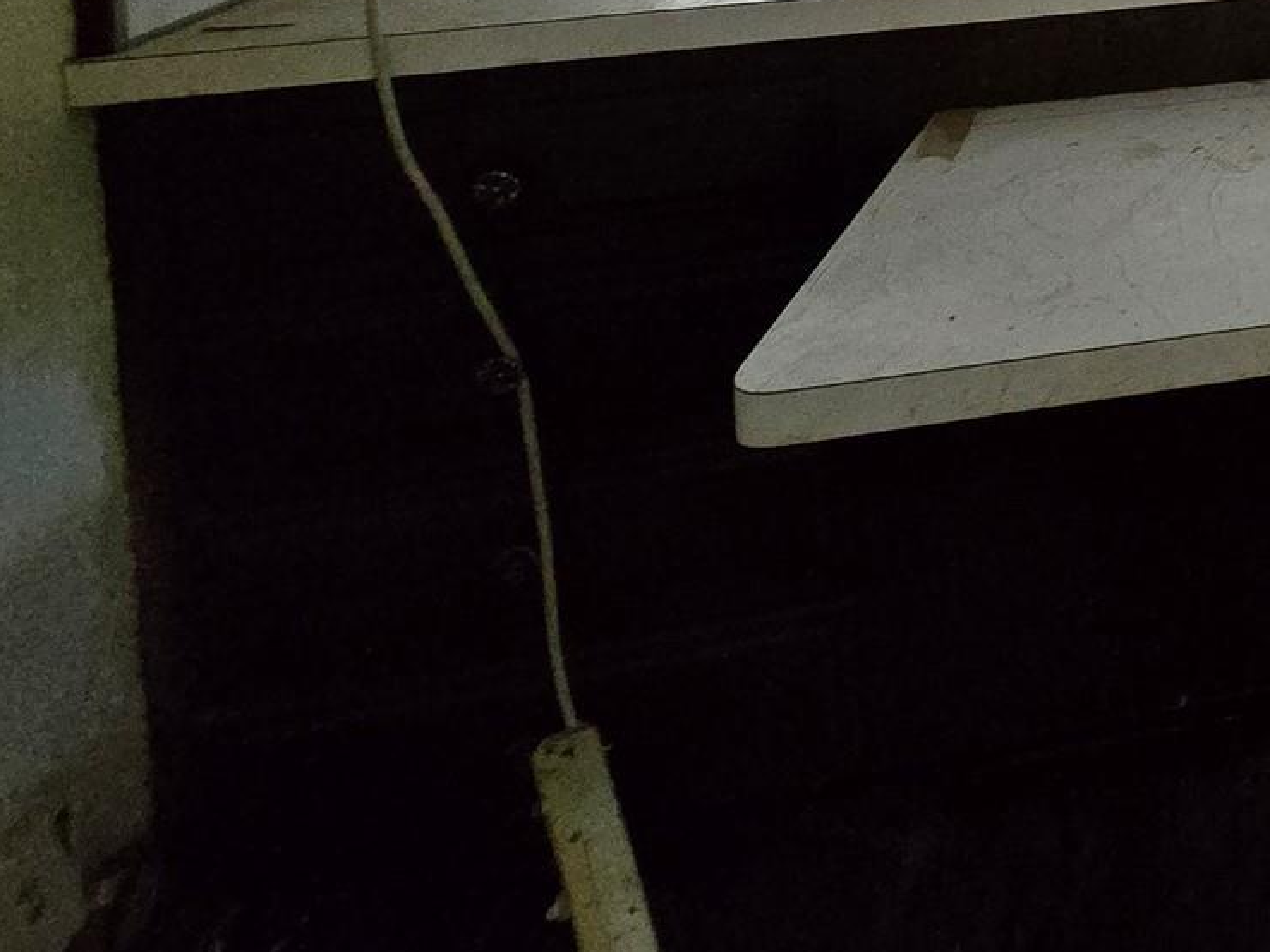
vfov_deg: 29.7
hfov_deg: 33.6
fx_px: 1321
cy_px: -353
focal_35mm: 36
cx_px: 1723
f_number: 2.2
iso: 1000
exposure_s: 1/60
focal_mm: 2.2
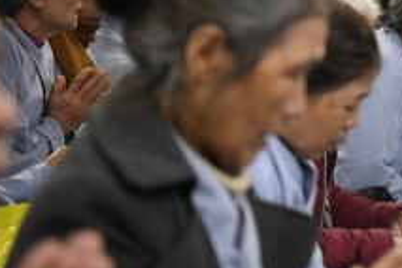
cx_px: 544
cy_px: 16
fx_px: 1976
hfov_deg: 11.3
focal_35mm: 177
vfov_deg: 7.7
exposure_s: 1/125
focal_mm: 58
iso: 3200
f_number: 2.8
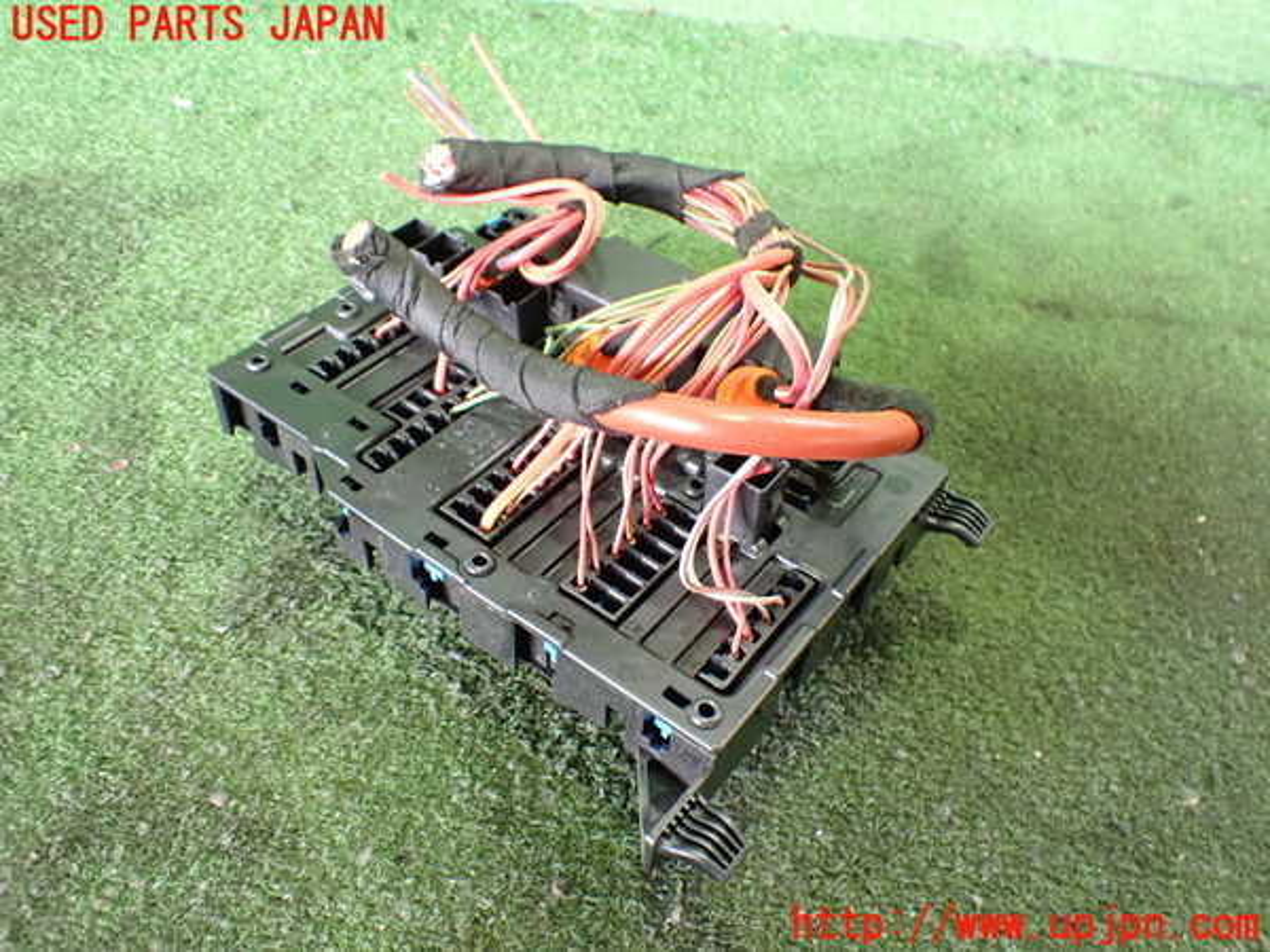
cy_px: 476
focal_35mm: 30
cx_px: 635
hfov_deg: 60.0
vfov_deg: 46.8
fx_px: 1101
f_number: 2.3
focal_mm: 5.4
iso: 800
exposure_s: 1/40
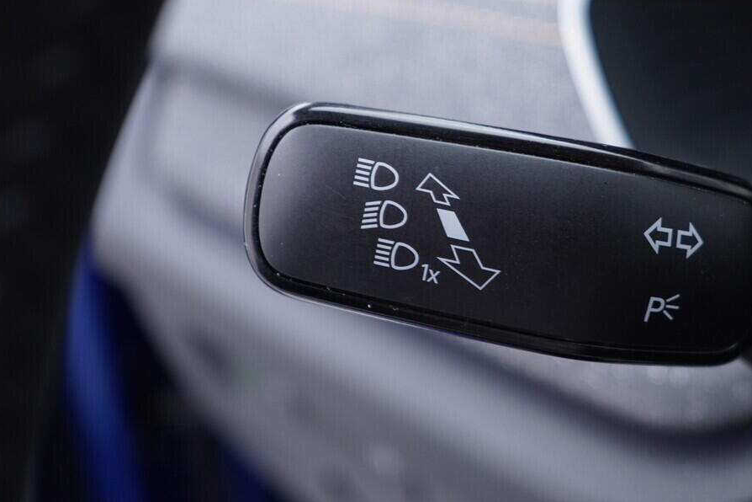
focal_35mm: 58
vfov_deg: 23.4
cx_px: 460
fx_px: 1211
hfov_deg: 34.3
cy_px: 222
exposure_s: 1/40
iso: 160
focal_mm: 24
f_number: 2.8
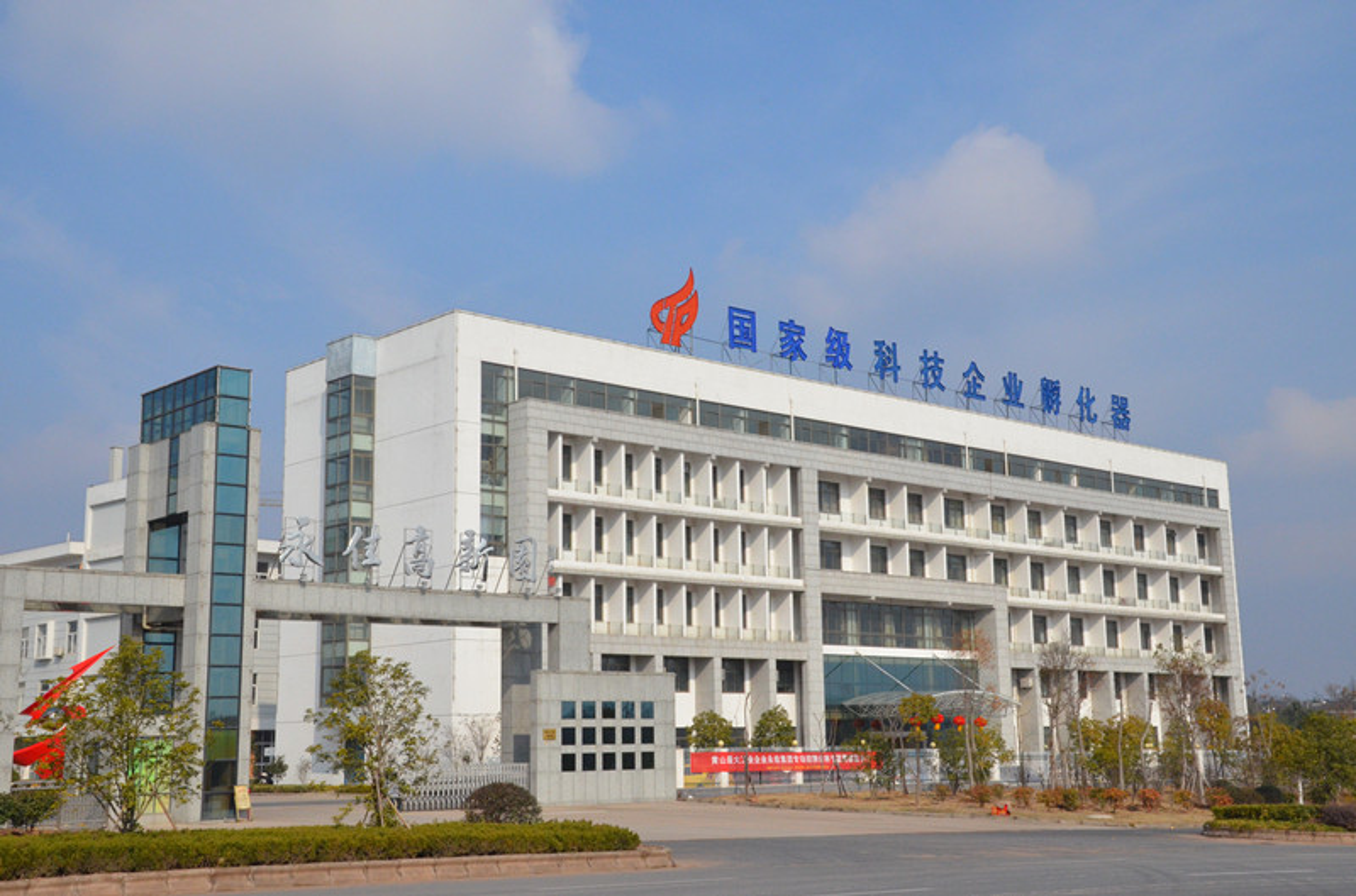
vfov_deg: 31.7
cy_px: 448
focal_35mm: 42
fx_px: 1578
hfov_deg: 46.5
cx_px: 678
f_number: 18
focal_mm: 28
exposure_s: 1/1250
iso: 1600
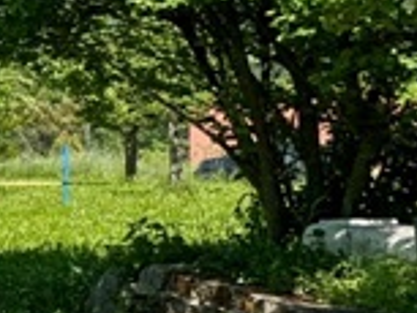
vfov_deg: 20.2
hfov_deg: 14.0
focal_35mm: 73
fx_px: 880
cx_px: -651
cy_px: 120
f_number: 2.2
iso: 40
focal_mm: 2.22
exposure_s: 1/932
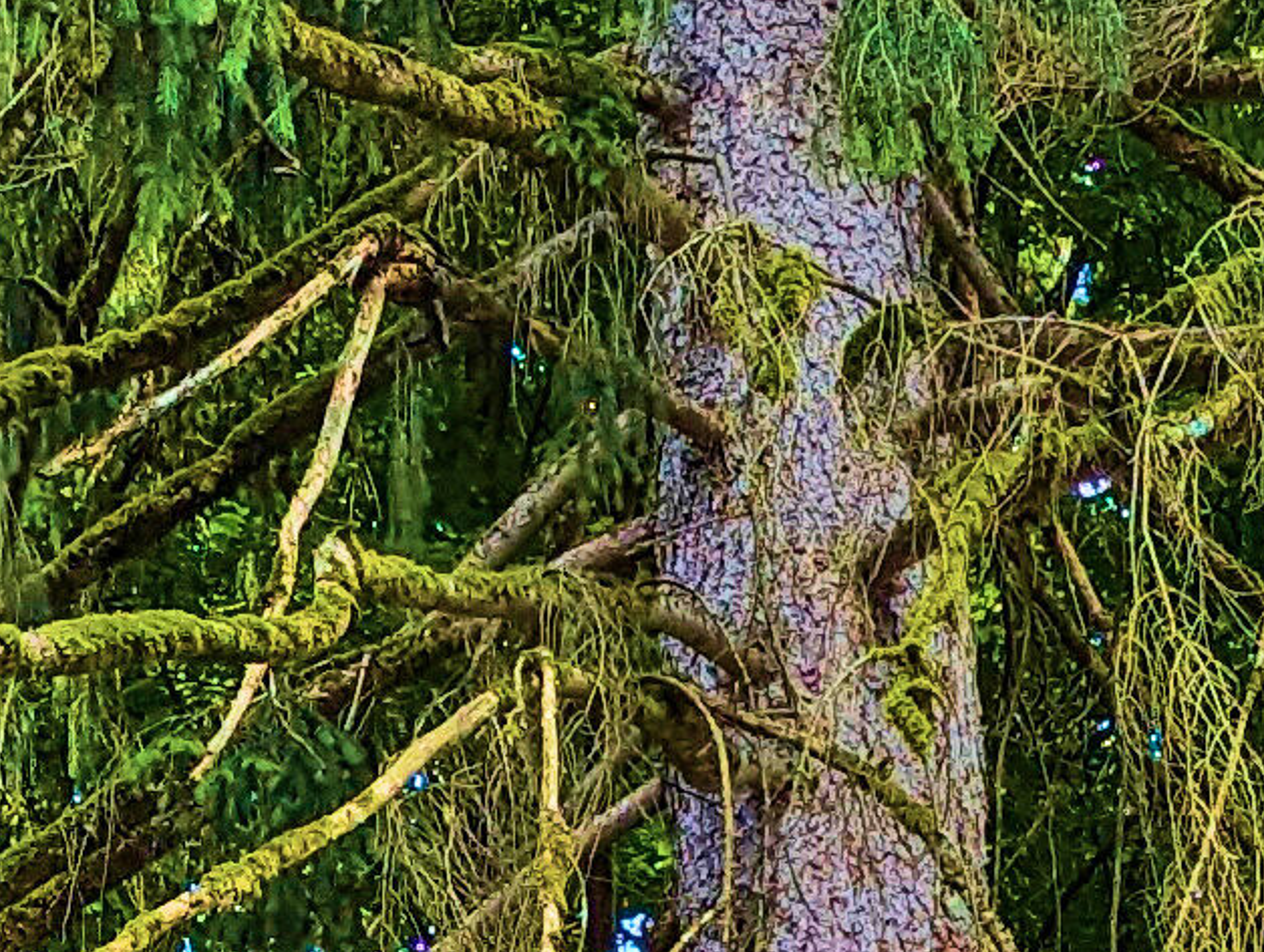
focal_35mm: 156
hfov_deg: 12.6
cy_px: 3057
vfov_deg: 7.9
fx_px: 5705
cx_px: 805
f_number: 1.85
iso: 37
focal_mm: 6.81
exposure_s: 1/252
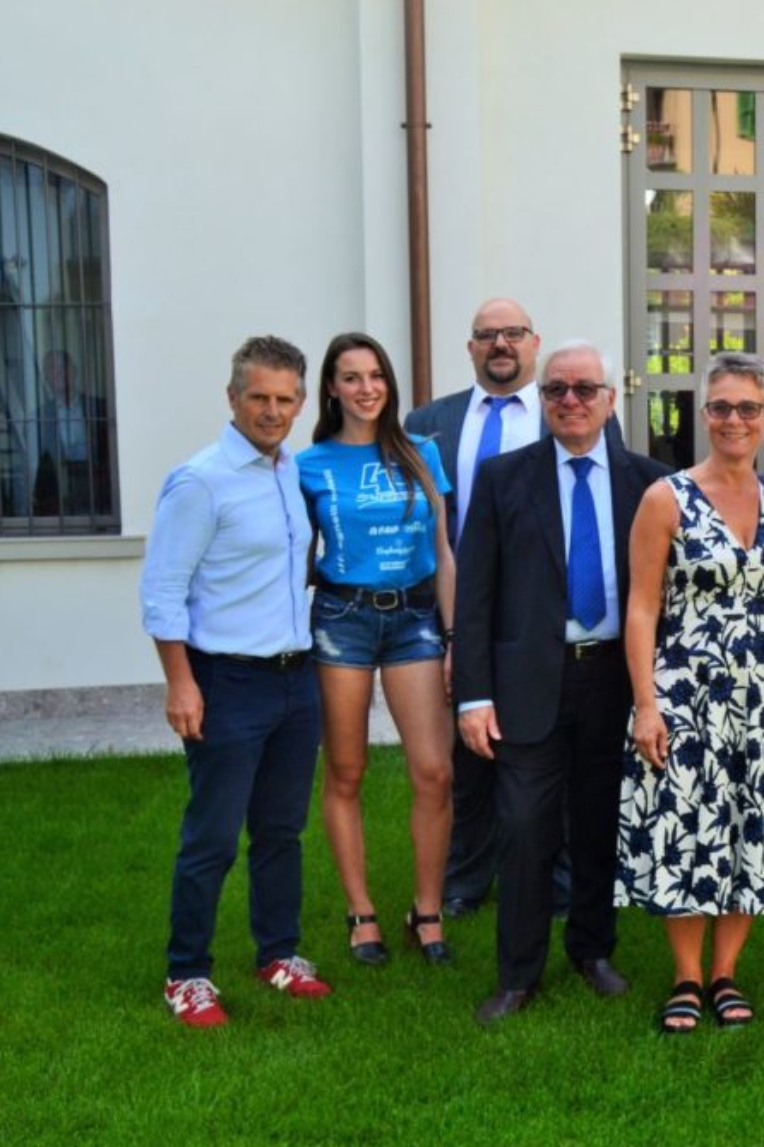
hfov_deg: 23.9
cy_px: 581
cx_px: 846
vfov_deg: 37.7
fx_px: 1681
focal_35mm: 53
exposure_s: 1/200
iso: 400
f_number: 10
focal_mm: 23
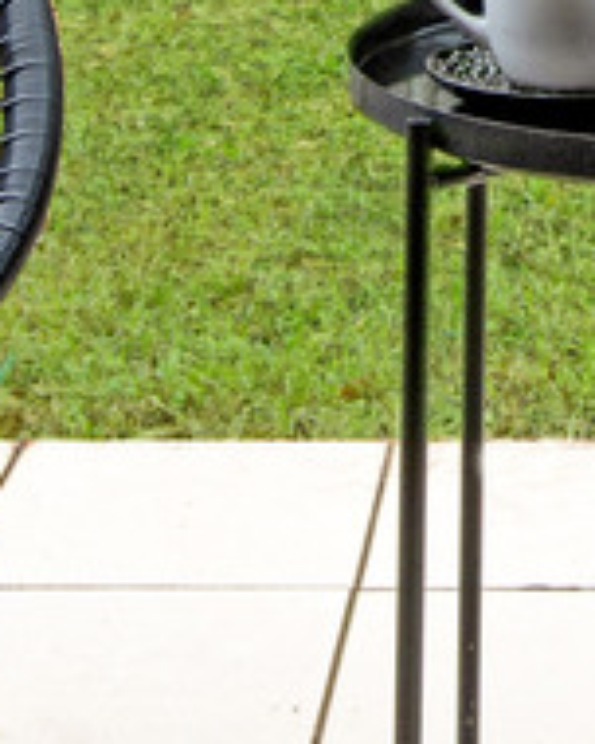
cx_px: 740
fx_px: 3126
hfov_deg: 10.7
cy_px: -787
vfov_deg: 12.0
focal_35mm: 142
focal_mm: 16
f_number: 11
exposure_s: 1/25
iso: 320
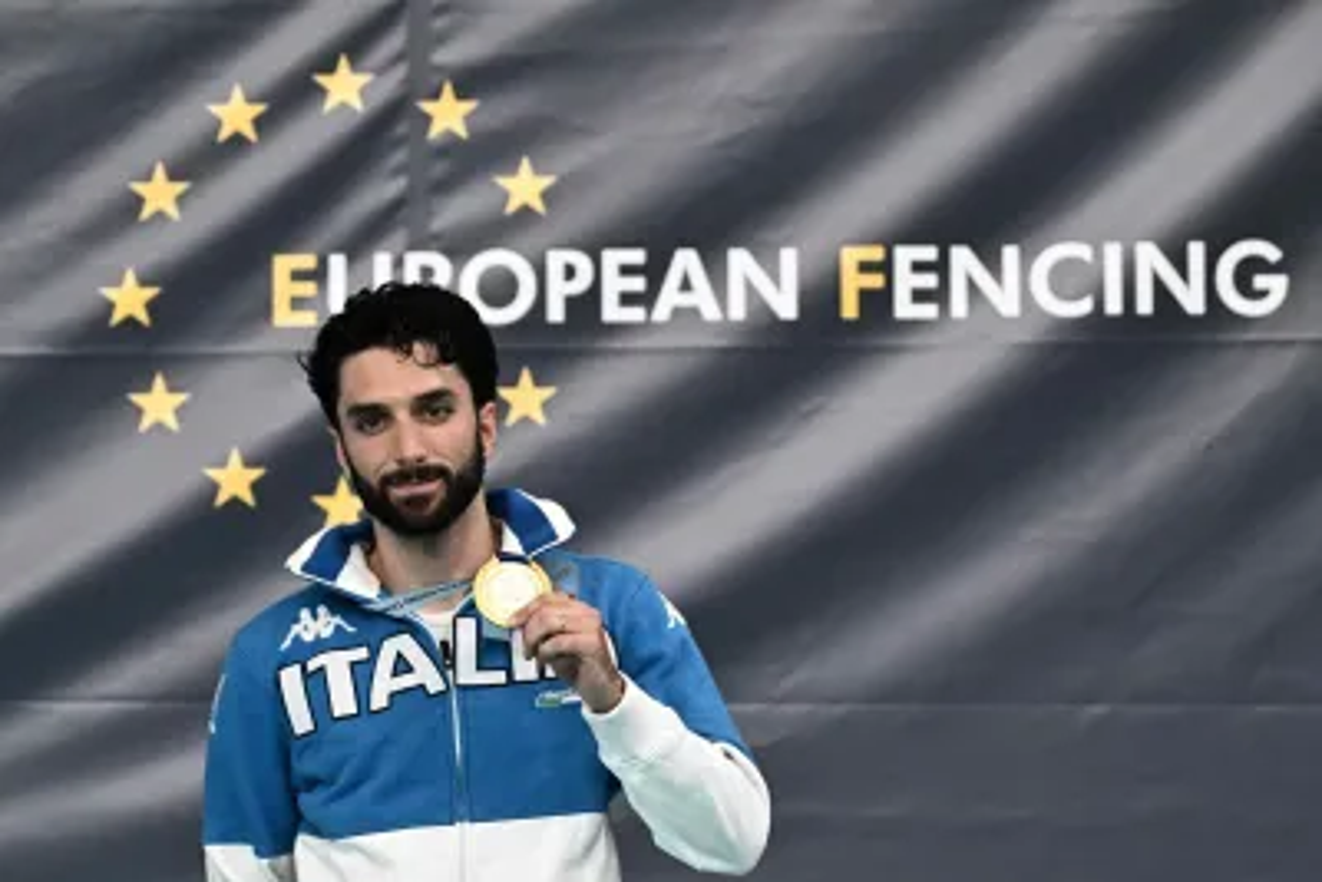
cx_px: 661
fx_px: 4849
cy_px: 441
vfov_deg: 10.4
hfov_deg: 15.5
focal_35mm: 132
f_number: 4
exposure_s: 1/320
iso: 6400
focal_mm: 88
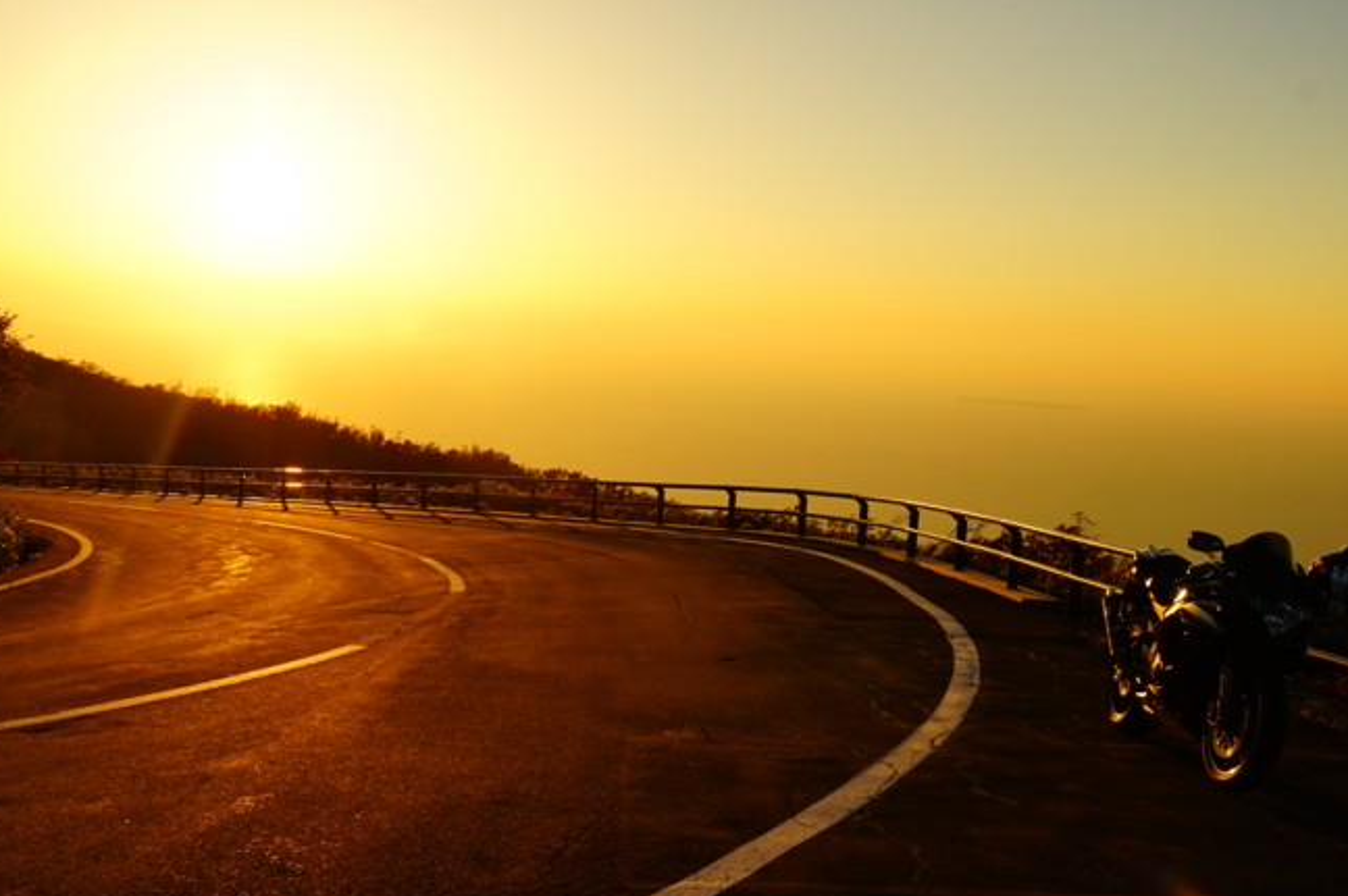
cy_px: 483
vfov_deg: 31.8
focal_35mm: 42
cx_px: 634
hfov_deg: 46.4
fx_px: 1571
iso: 100
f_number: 11
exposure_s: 1/200
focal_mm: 23
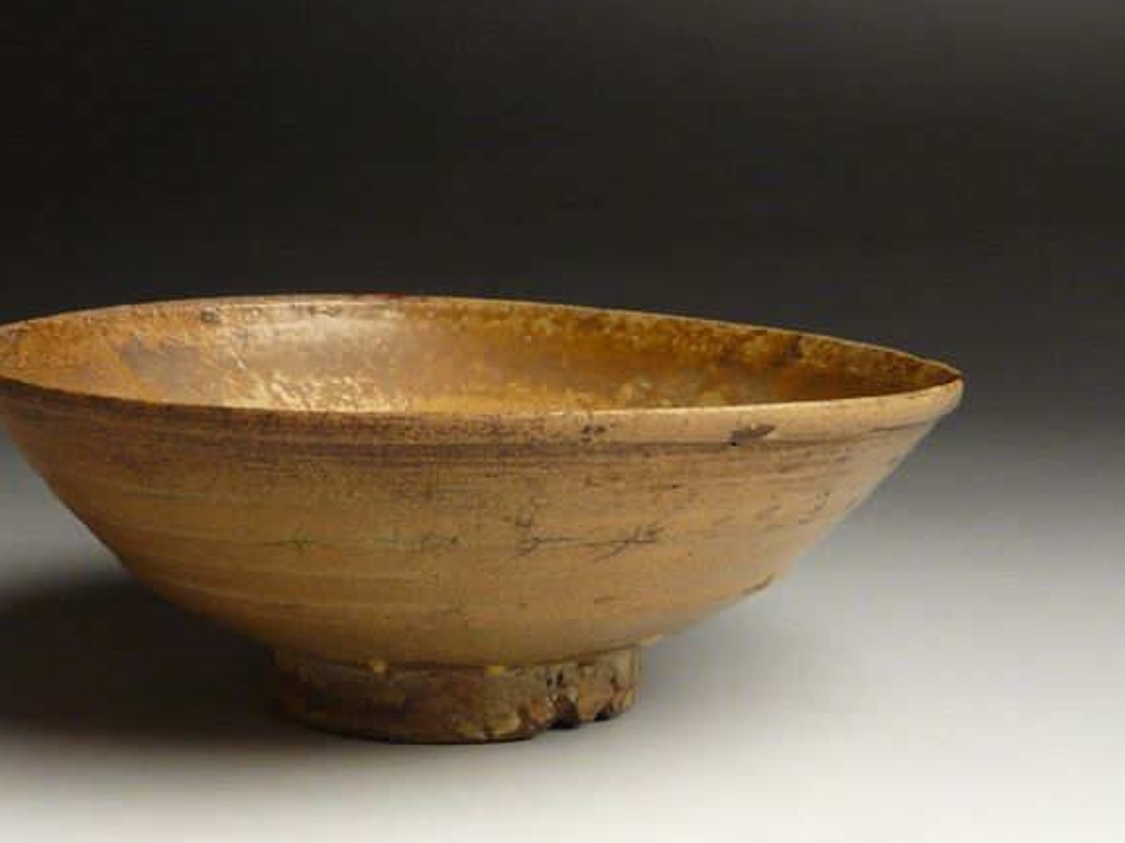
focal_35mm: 80
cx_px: 513
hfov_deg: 24.4
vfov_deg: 18.4
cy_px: 449
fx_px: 2600
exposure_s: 1/40
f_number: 2.8
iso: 125
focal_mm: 6.3
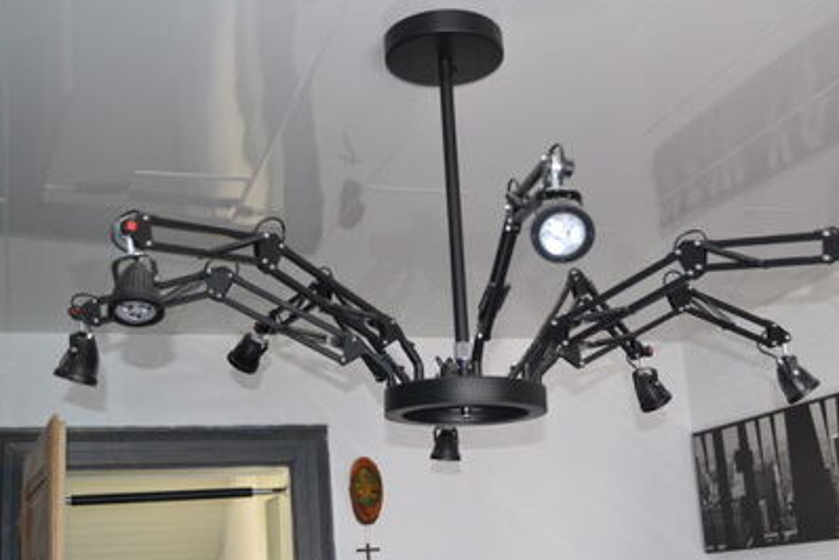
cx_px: 474
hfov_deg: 41.8
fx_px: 1096
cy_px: 305
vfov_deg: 28.7
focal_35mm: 47
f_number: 4.2
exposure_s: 1/60
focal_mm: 26
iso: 1250
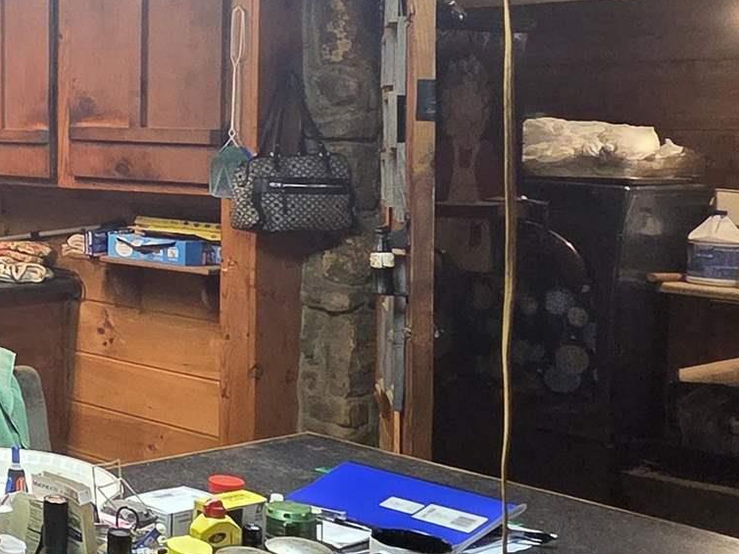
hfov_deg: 26.3
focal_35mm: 53
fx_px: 1131
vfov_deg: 27.1
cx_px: -373
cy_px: 136
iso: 800
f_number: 2.2
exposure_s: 1/60
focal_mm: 2.2
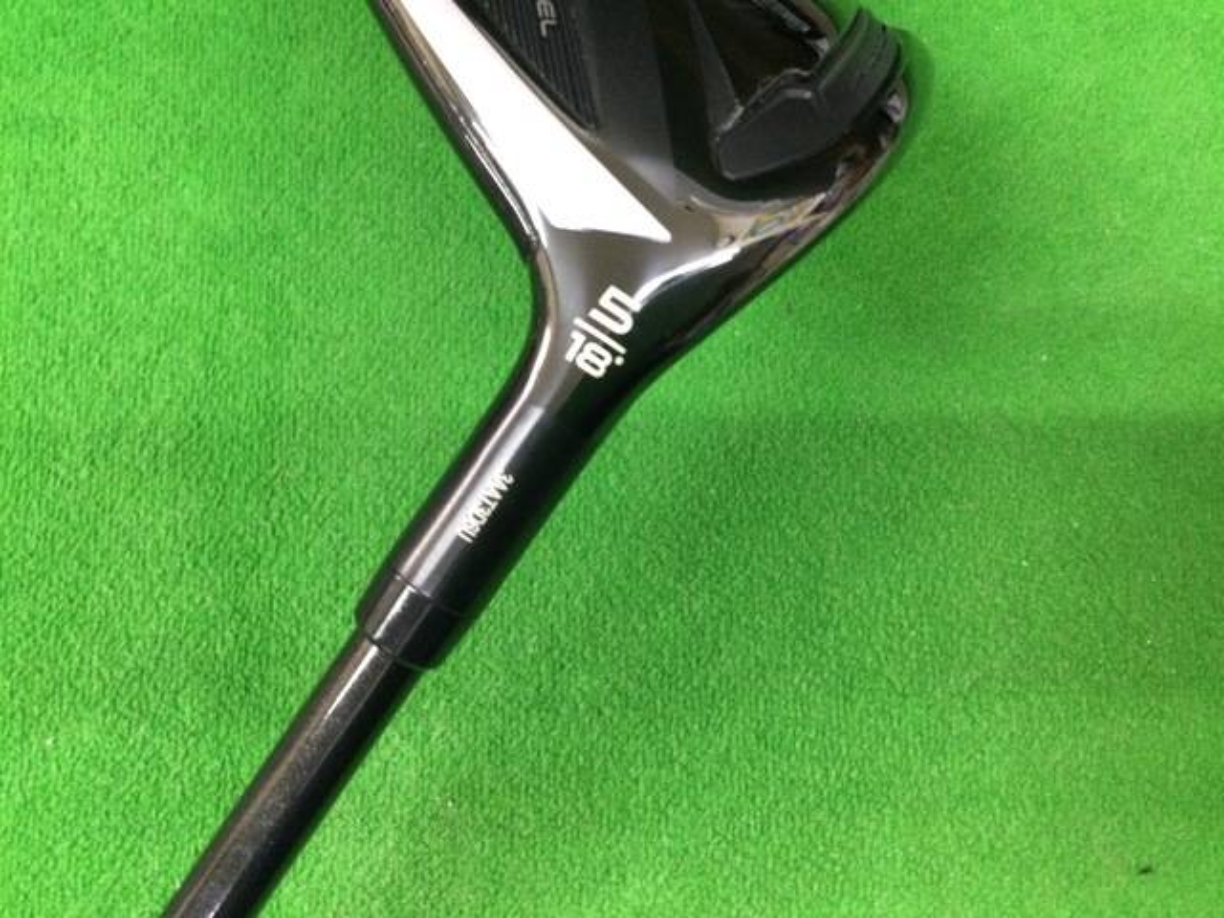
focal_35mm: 31
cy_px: 459
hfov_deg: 58.4
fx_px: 1096
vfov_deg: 45.4
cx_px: 612
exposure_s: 1/20
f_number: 2.4
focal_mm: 3.3
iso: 200
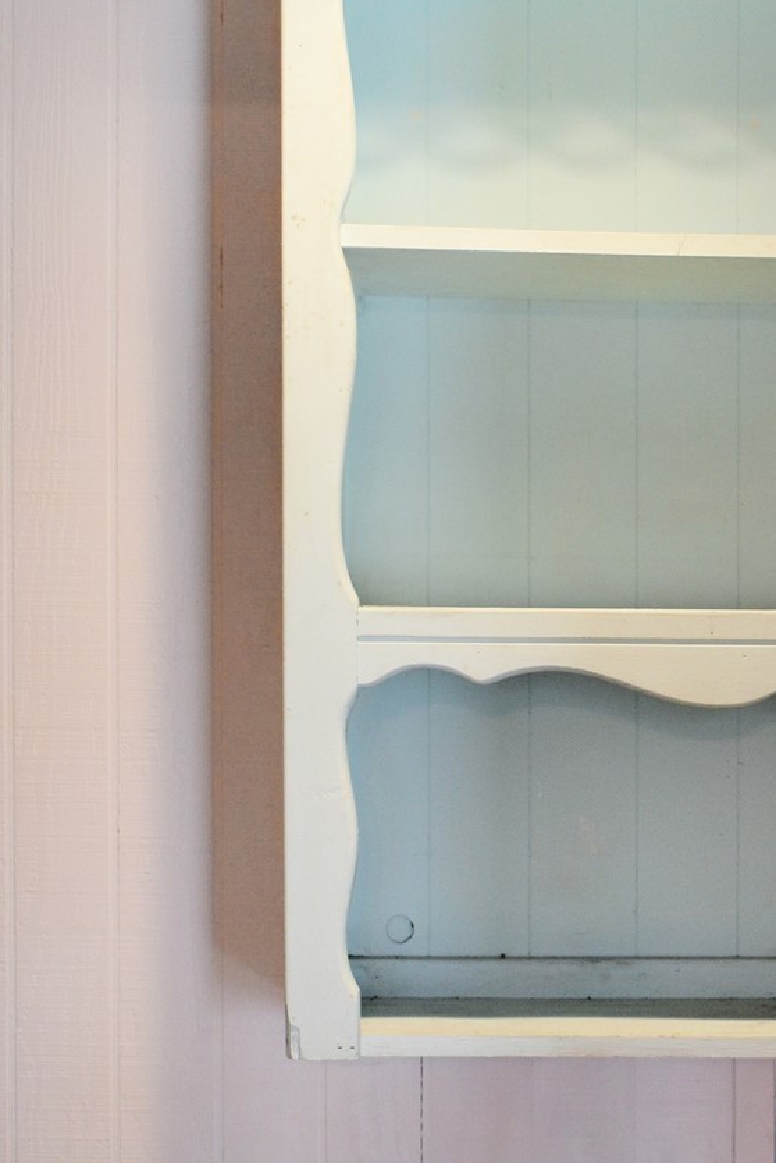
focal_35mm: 73
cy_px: 746
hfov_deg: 18.4
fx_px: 2358
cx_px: 704
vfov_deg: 27.6
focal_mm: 20
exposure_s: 1/80
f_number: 4
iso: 400
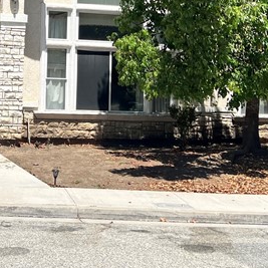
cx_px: 15
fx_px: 771
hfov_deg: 19.3
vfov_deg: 19.2
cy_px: 6
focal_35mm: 88
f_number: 1.5
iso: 50
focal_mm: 5.7
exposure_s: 1/4115
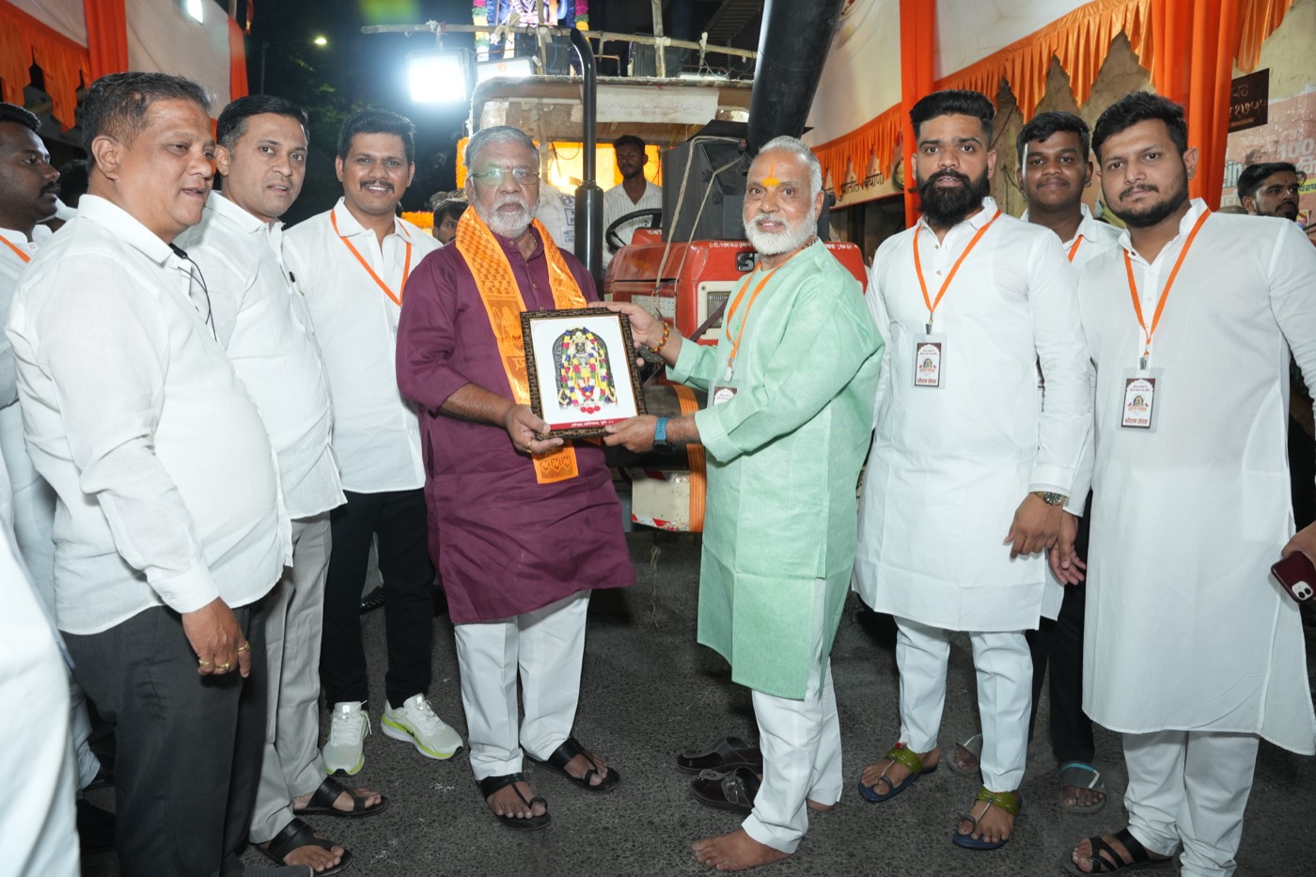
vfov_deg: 53.1
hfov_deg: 73.8
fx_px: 877
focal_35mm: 24
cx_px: 658
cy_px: 438
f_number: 5
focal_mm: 24
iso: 1000
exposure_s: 1/160
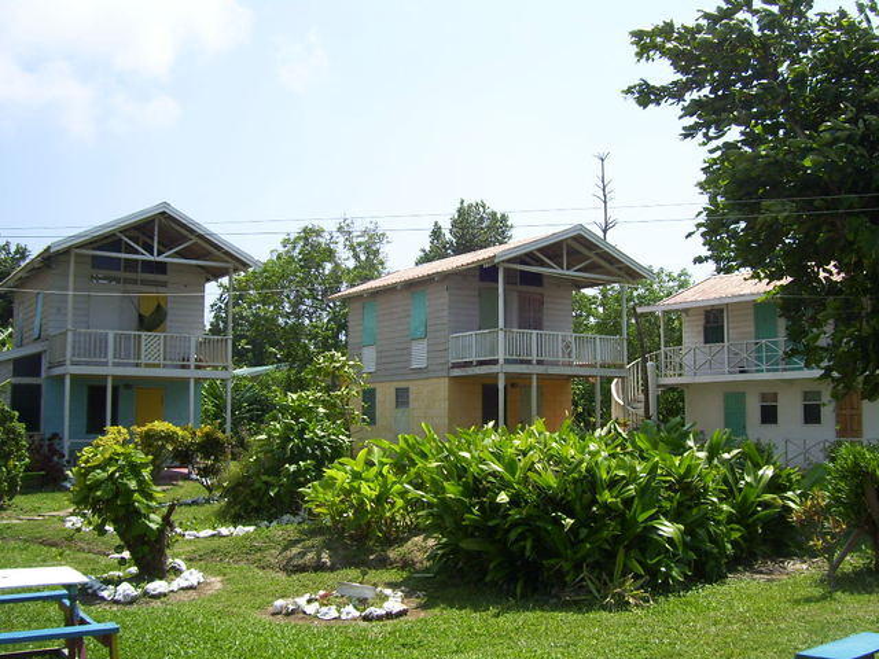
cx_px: 440
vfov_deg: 39.7
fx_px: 914
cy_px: 330
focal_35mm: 36
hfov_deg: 51.4
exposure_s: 1/500
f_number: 4.8
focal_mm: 6
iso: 80
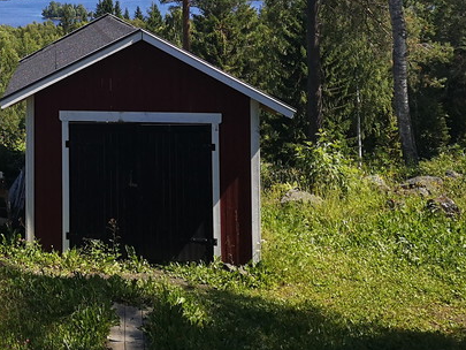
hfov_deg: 28.2
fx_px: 862
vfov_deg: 21.8
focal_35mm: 64
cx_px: -14
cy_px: -32
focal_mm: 3.95
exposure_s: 1/2304
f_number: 1.8
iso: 50
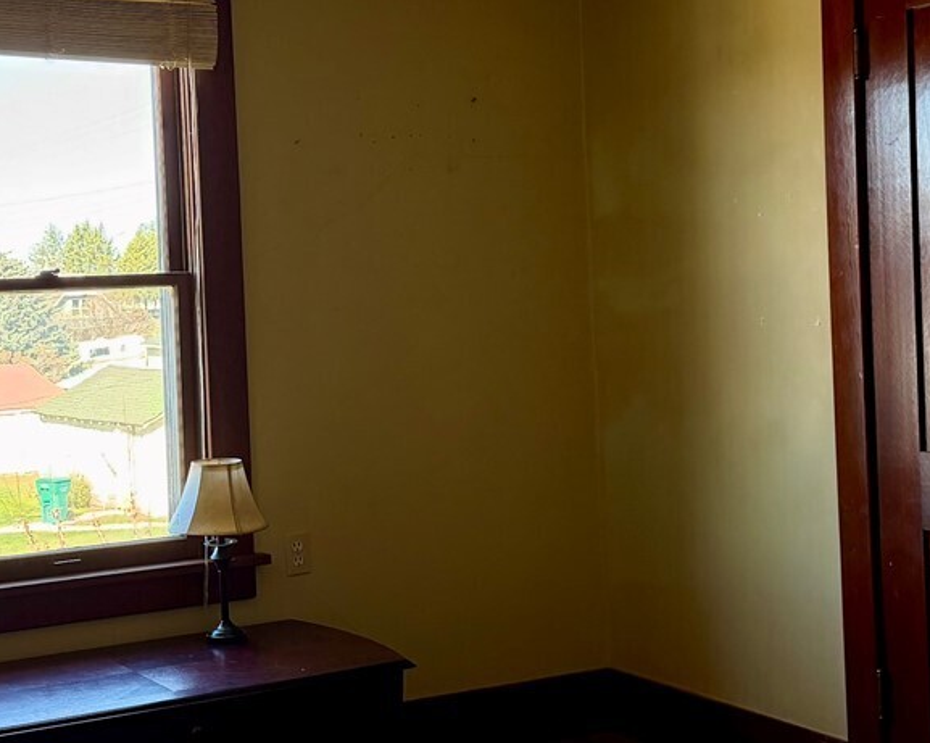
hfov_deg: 29.1
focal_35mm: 65
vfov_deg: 23.5
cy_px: 319
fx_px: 1788
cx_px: 380
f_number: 1.78
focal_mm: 6.76
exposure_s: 1/173
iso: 200
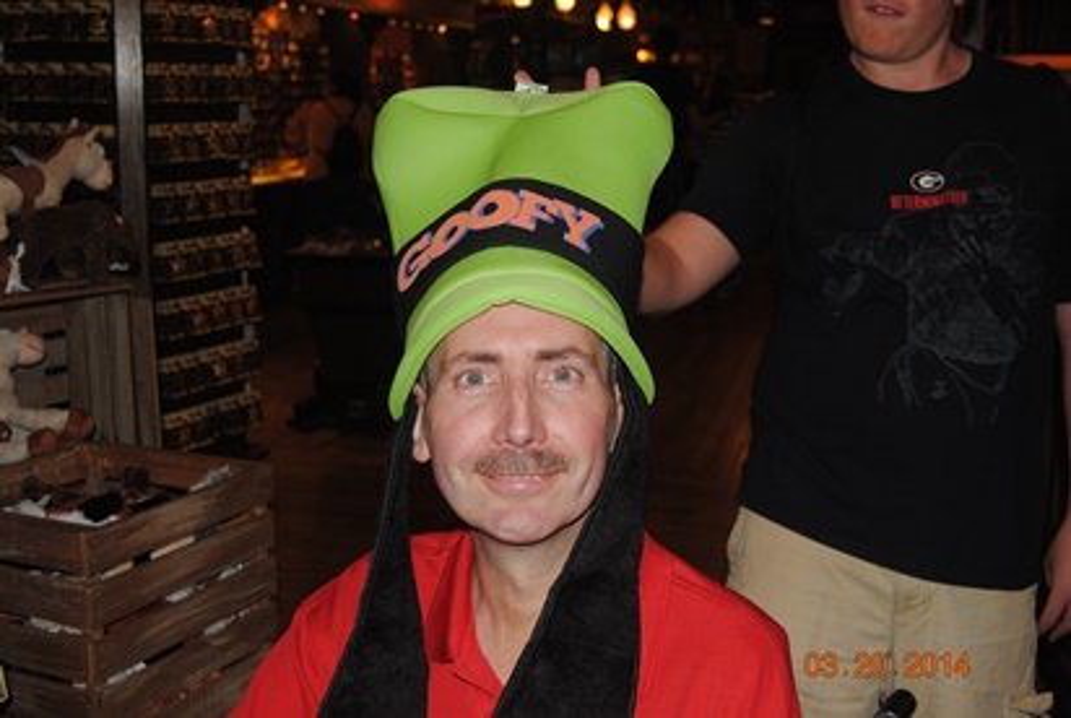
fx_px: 1385
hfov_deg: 42.3
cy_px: 359
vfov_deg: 29.0
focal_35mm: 46
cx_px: 536
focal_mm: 31
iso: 200
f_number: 4.2
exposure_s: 1/60
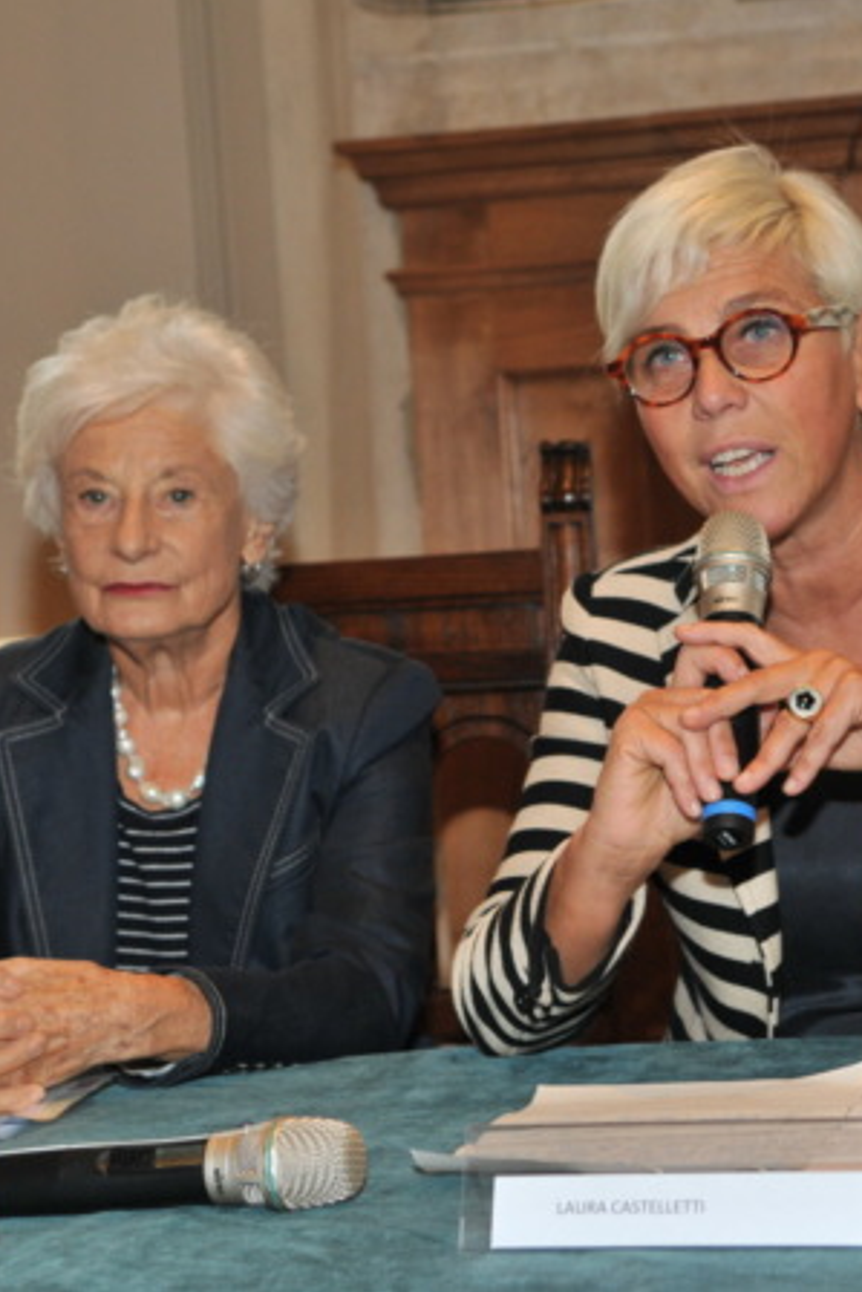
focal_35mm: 91
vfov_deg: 22.4
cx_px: 675
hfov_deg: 15.0
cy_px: 643
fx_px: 3266
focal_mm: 40
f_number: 4
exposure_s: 1/125
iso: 400
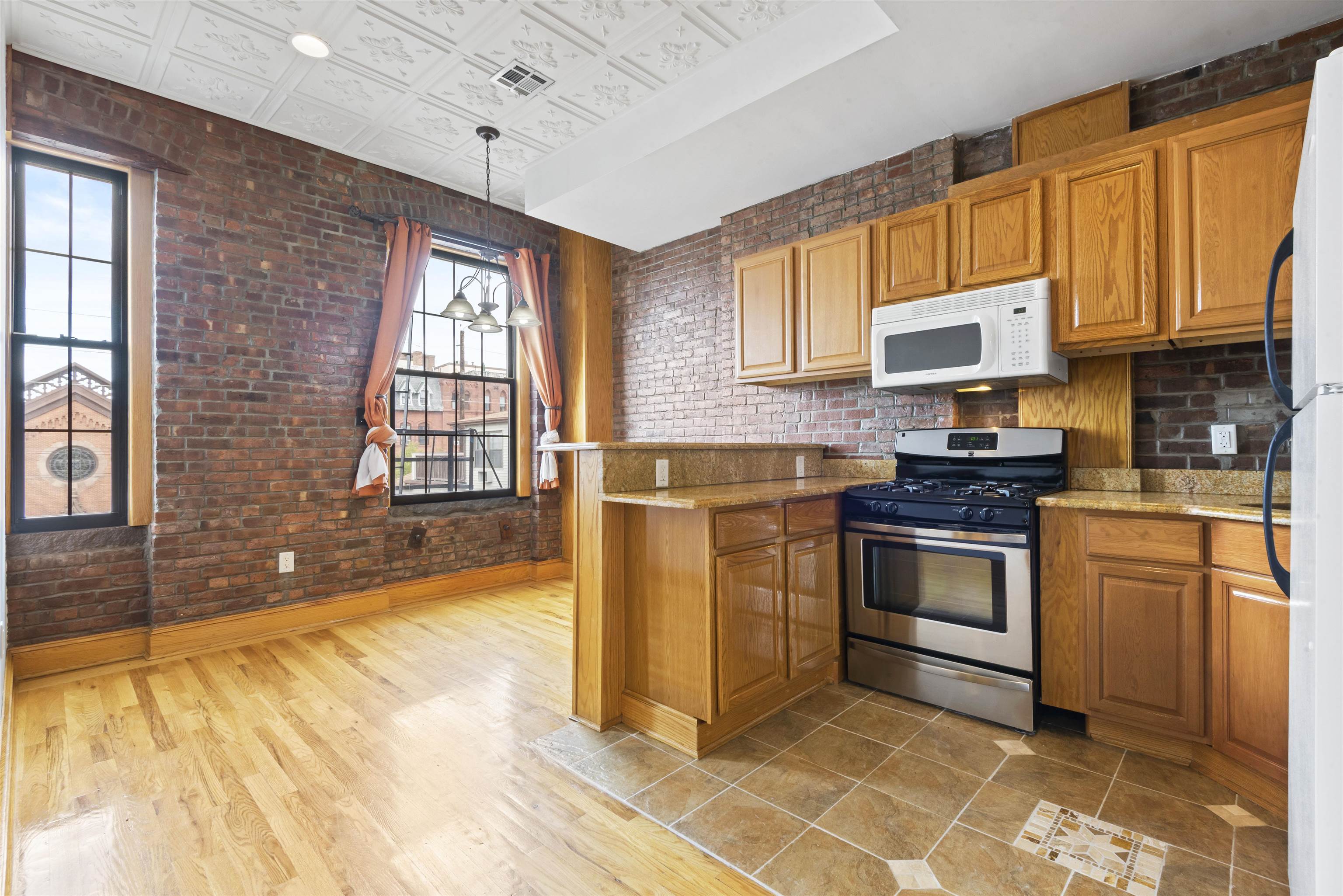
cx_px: 672
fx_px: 597
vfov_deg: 73.8
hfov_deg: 96.7
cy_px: 448
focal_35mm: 16
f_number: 18
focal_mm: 16
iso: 500
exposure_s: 1
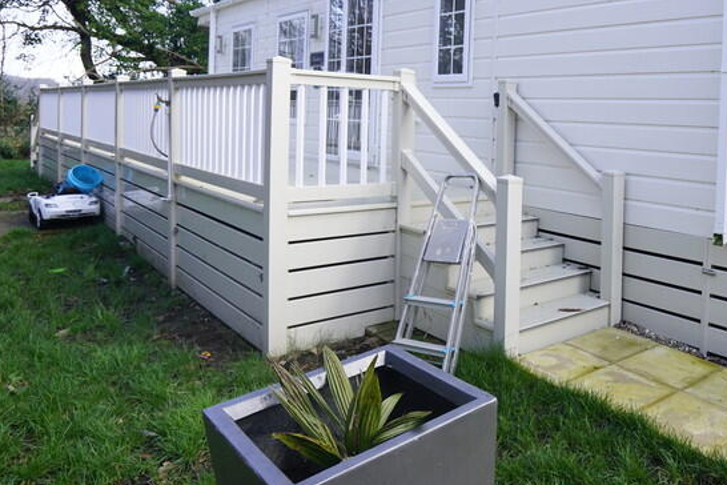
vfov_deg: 42.5
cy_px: 134
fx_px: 606
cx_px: 605
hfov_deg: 56.4
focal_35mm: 30
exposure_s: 1/60
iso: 100
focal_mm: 16
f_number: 5.6
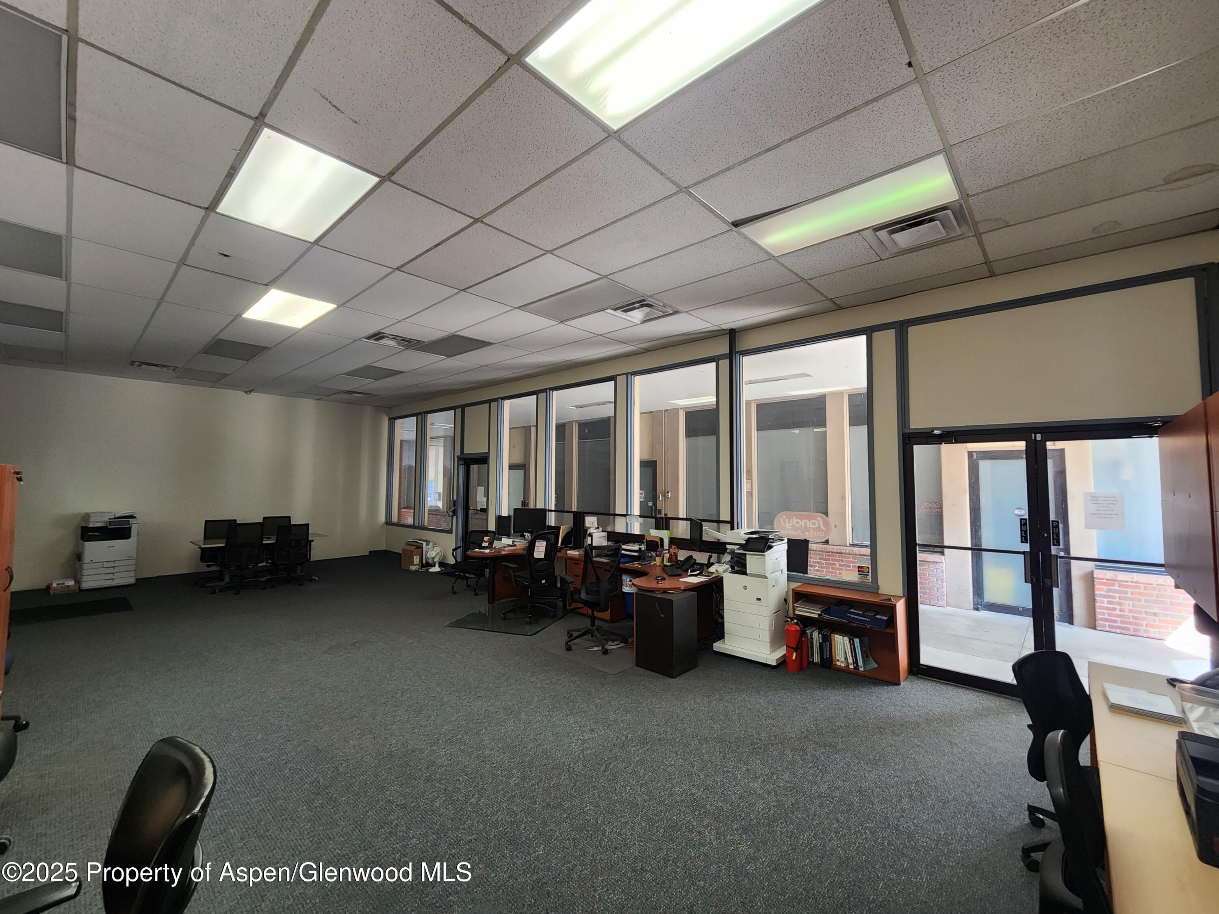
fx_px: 458
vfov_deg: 89.9
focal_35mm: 13
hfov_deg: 106.2
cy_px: 457
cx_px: 610
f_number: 2.2
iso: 250
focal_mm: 2.2
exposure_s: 1/60
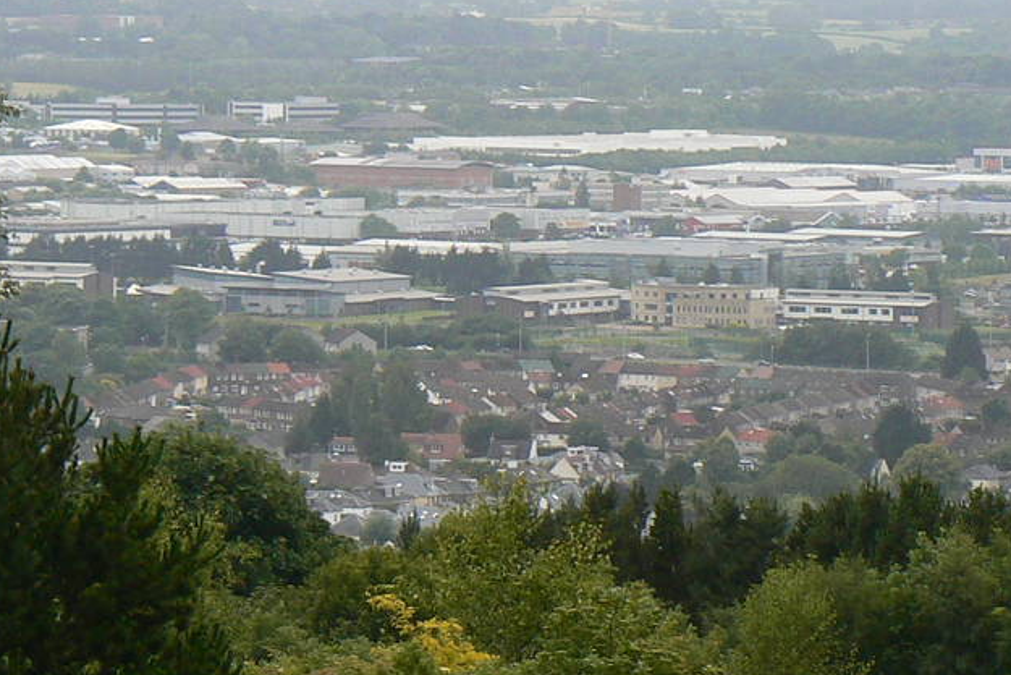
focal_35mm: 290
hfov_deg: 7.1
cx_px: 163
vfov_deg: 4.7
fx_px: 8146
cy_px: 134
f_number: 5.6
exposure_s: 1/320
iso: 80
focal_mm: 18.2
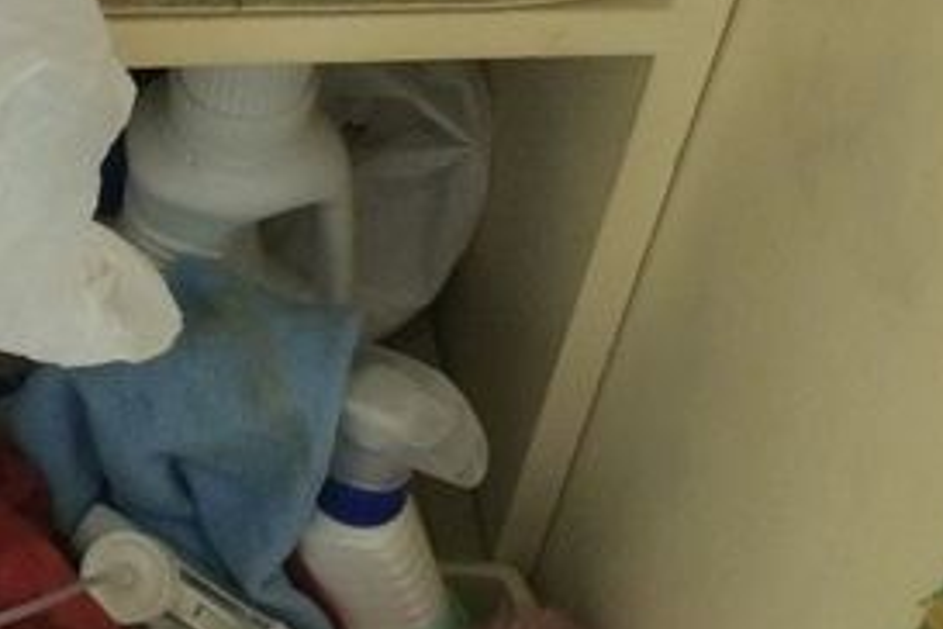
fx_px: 2698
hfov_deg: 19.1
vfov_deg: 13.3
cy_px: 171
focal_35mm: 103
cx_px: -55
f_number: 2.2
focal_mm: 4.12
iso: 320
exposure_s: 1/24
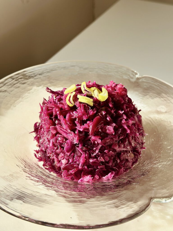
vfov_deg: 39.7
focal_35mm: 48
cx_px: 86
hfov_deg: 30.3
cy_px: 116
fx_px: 320
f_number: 1.78
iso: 80
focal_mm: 6.86
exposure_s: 1/1541
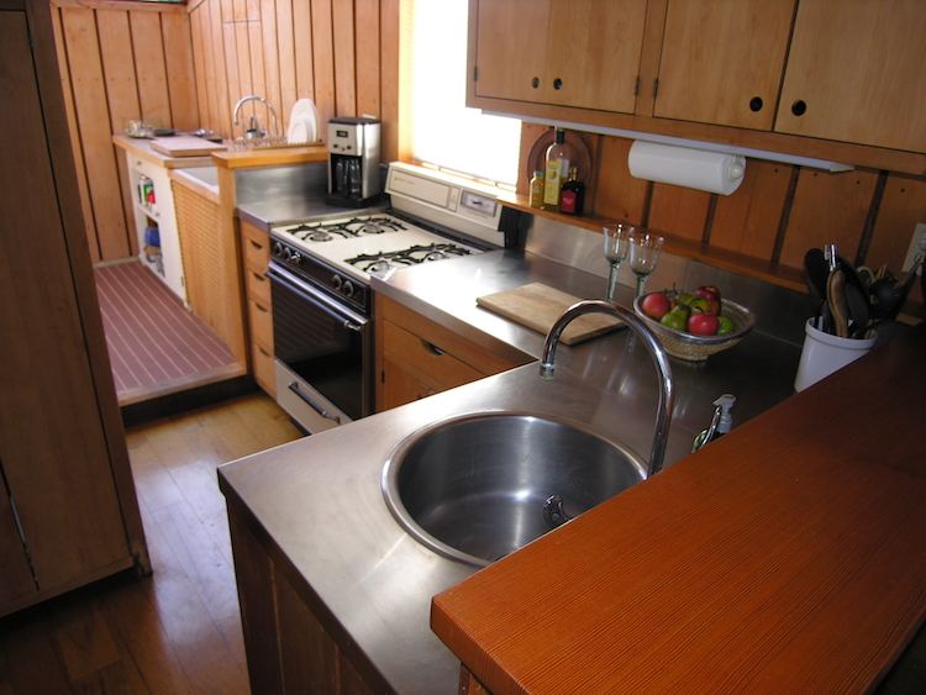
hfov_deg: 71.6
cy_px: 348
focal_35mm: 24
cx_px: 463
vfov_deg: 56.8
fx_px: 642
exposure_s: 1/30
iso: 50
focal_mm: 6.1
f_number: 2.6
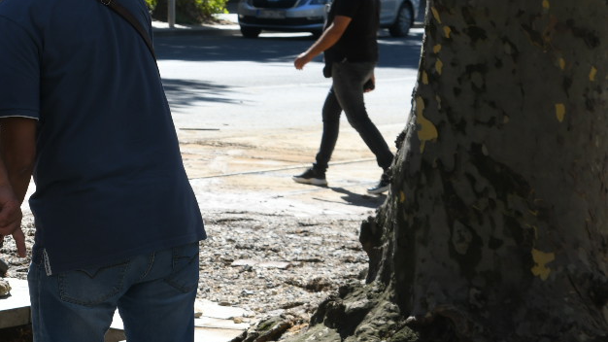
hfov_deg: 12.4
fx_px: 2708
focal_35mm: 168
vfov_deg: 7.2
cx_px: -178
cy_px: 182
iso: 400
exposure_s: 1/400
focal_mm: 62
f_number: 10
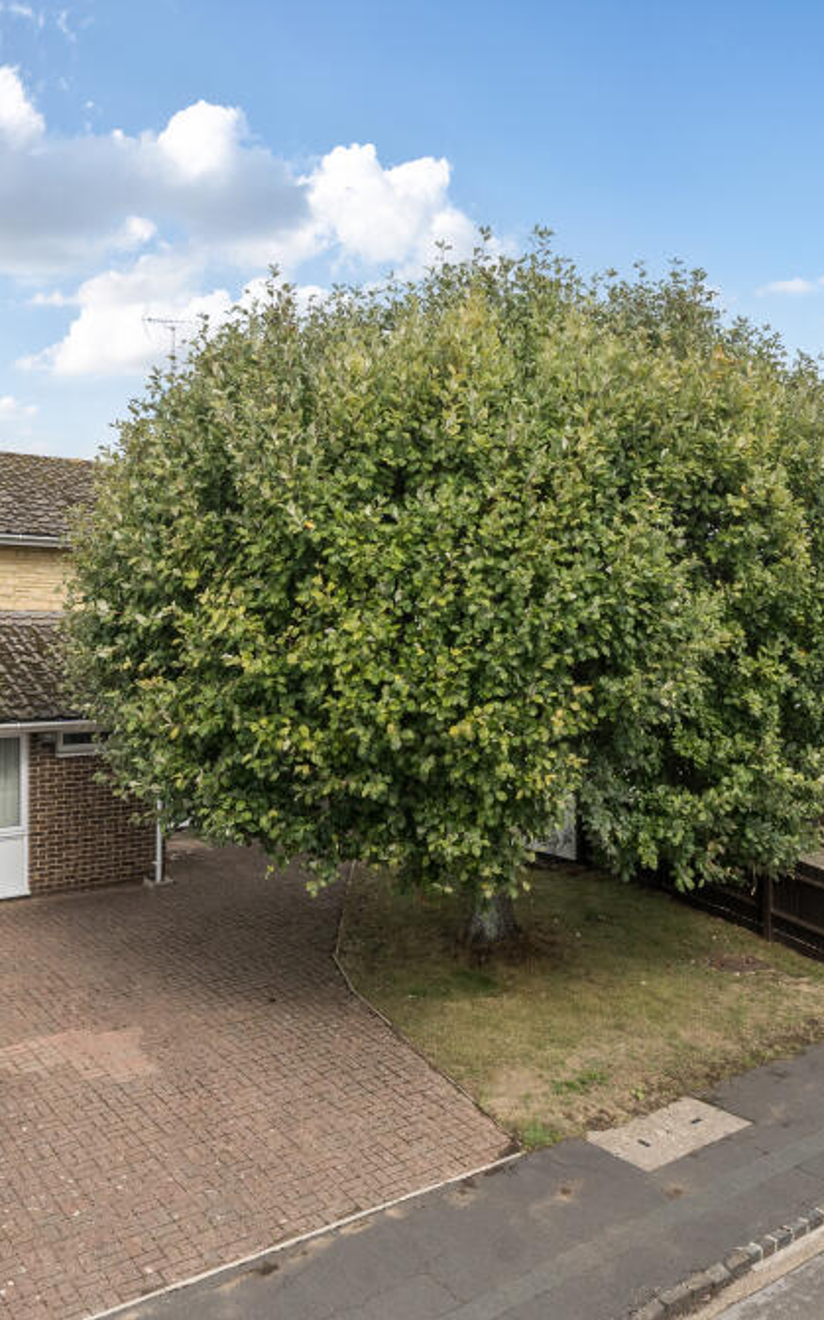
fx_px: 1007
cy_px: 654
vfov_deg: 66.5
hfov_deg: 44.5
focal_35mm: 28
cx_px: 441
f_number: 8
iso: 400
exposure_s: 1/640
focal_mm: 12
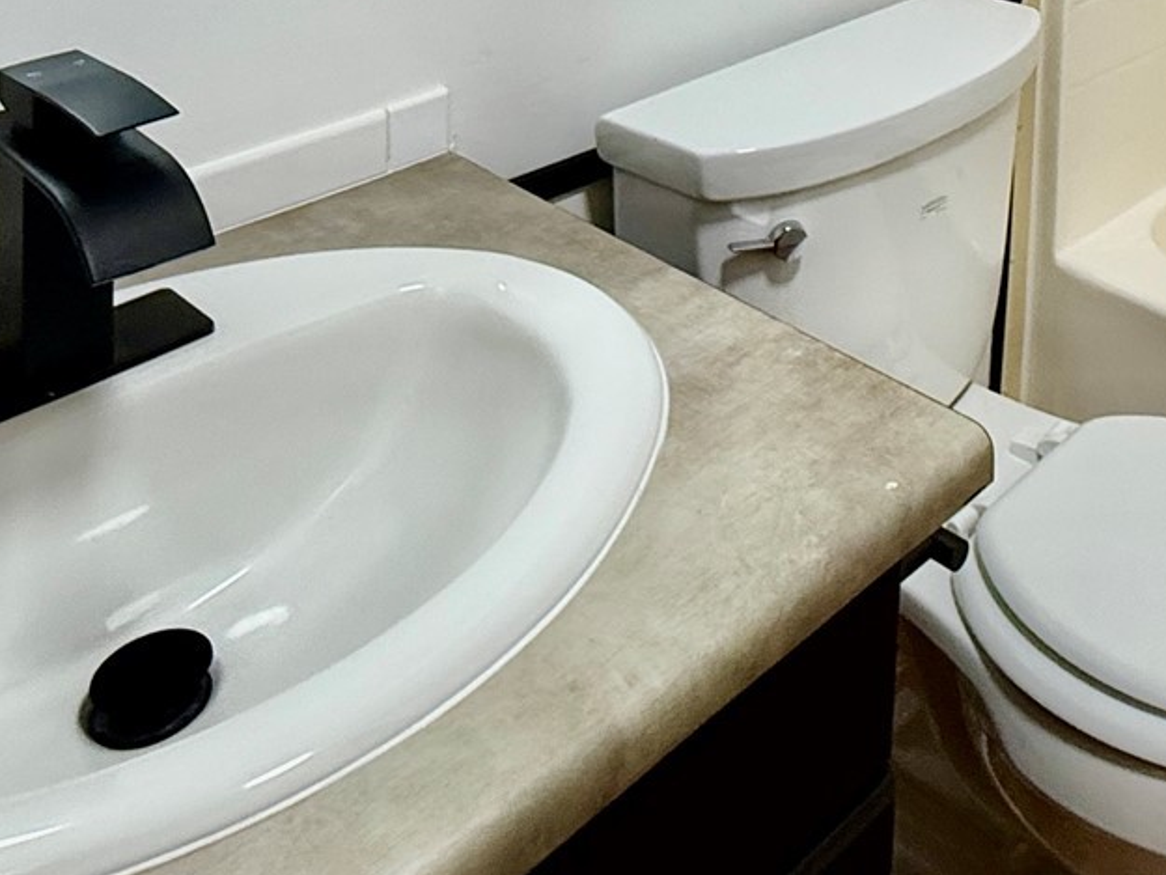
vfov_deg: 27.1
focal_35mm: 43
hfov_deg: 41.0
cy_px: -319
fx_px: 1449
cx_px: 1015
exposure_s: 1/120
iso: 200
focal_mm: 2.22
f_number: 2.2
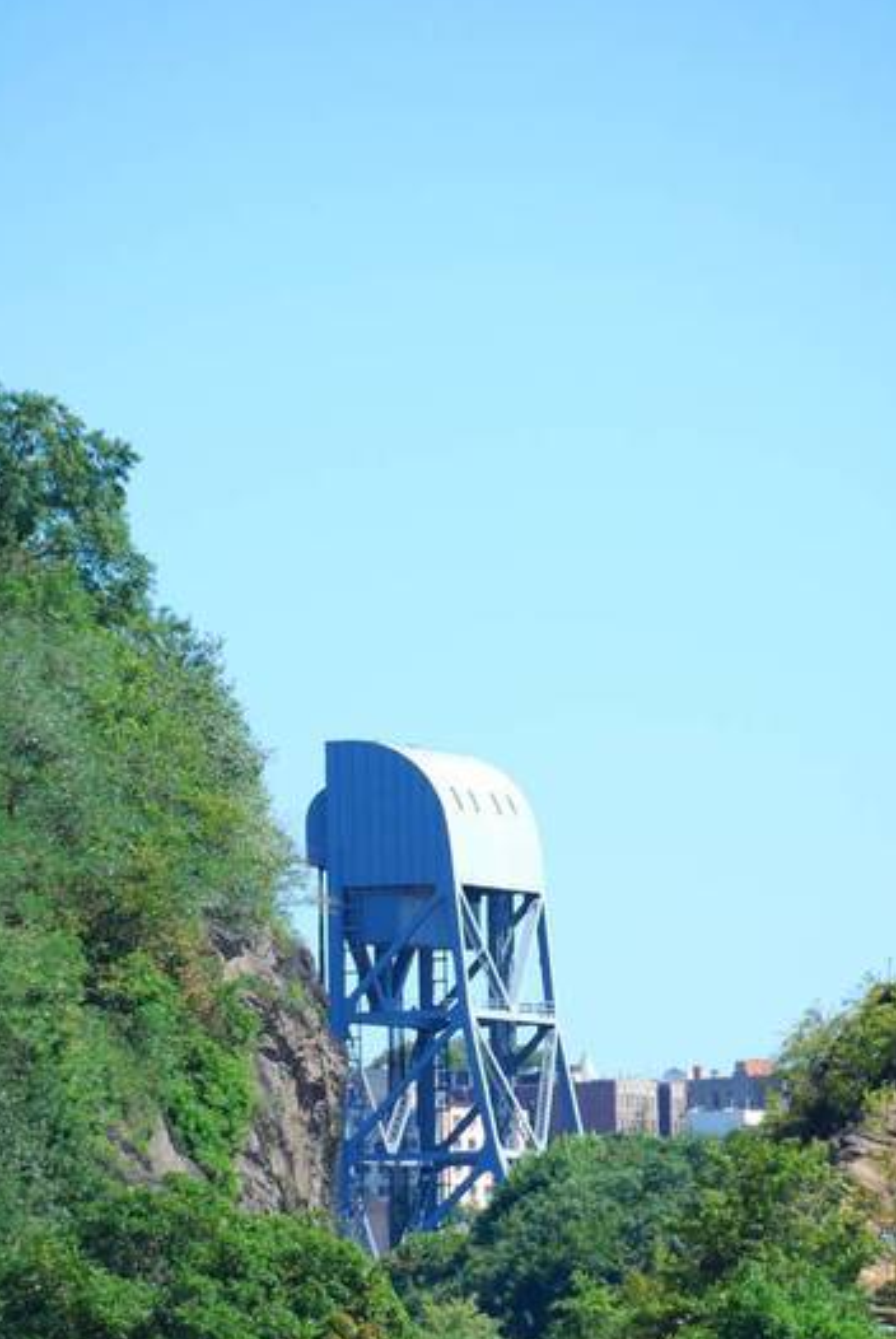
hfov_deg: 3.5
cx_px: 458
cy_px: 789
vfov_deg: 5.2
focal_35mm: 399
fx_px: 14856
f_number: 5.6
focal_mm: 200
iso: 100
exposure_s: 1/200
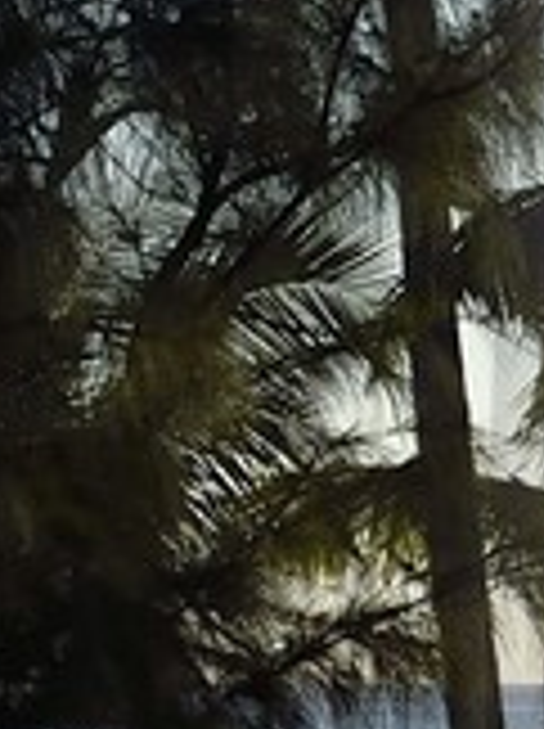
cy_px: 482
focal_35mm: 456
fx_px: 9580
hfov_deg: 3.2
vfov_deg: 4.4
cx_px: 1547
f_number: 11
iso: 200
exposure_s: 1/400
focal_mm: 48
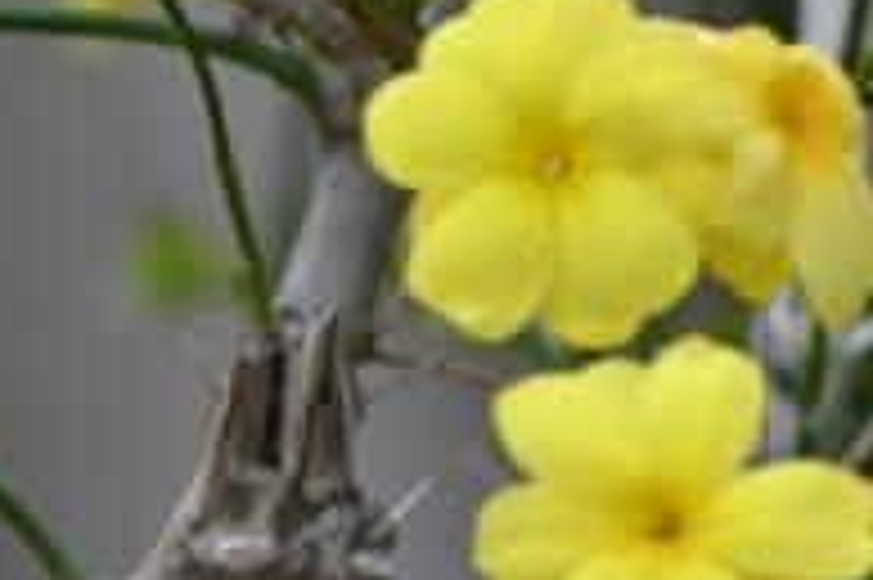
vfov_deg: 0.7
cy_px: -40
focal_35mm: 1932
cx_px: -1120
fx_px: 46810
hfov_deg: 1.1
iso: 400
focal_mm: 250
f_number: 6.3
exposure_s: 1/500
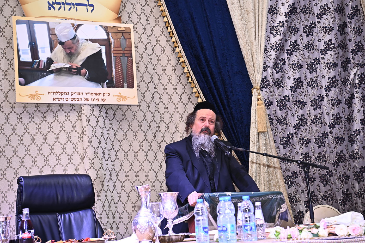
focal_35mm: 70
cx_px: 182
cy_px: 122
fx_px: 709
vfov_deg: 19.4
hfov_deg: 28.9
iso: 1250
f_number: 4.5
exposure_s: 1/200
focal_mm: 70
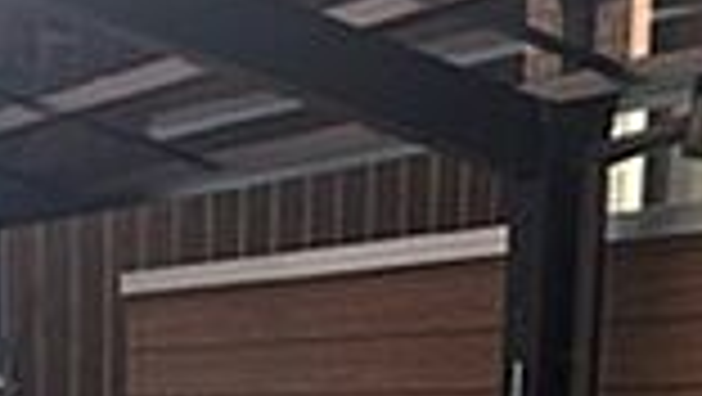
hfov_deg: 18.4
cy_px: 842
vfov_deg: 9.6
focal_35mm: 116
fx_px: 2161
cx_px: 202
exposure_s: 1/544
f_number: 1.5
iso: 50
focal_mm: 5.7
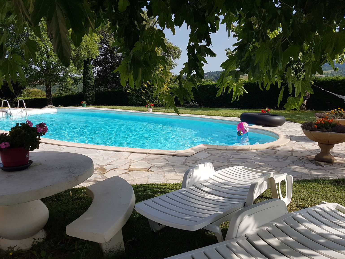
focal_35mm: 27
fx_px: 269
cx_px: 176
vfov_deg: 51.4
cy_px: 133
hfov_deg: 65.3
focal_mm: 4.2
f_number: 1.7
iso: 40
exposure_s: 1/2344
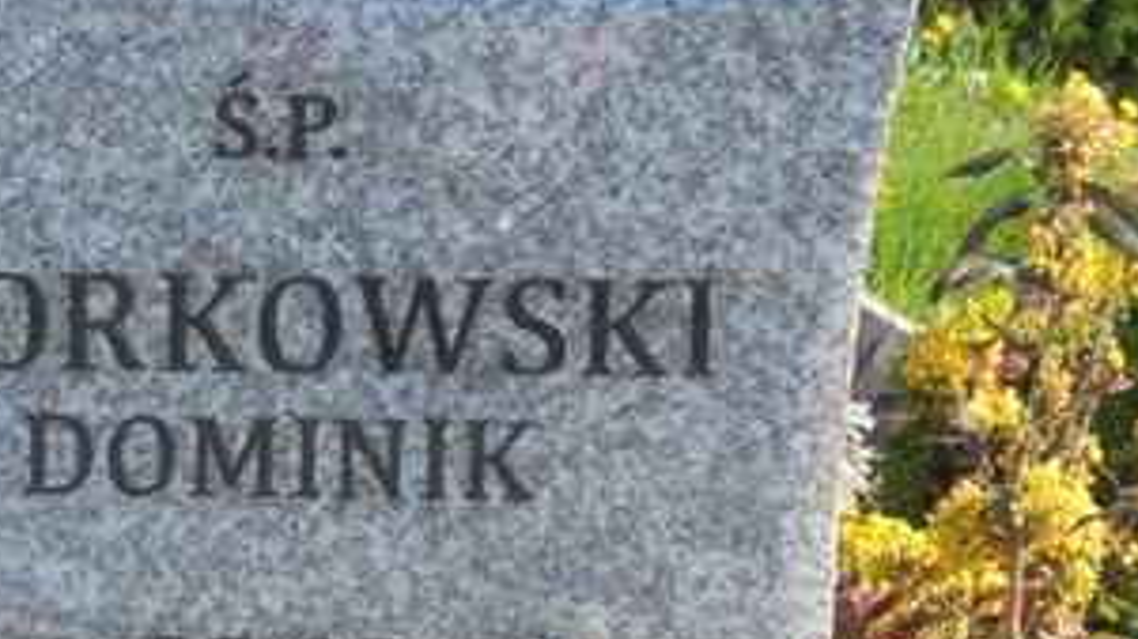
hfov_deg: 9.8
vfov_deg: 5.6
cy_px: 450
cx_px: 0
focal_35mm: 218
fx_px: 6575
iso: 100
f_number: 4.7
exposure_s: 1/250
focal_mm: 16.9
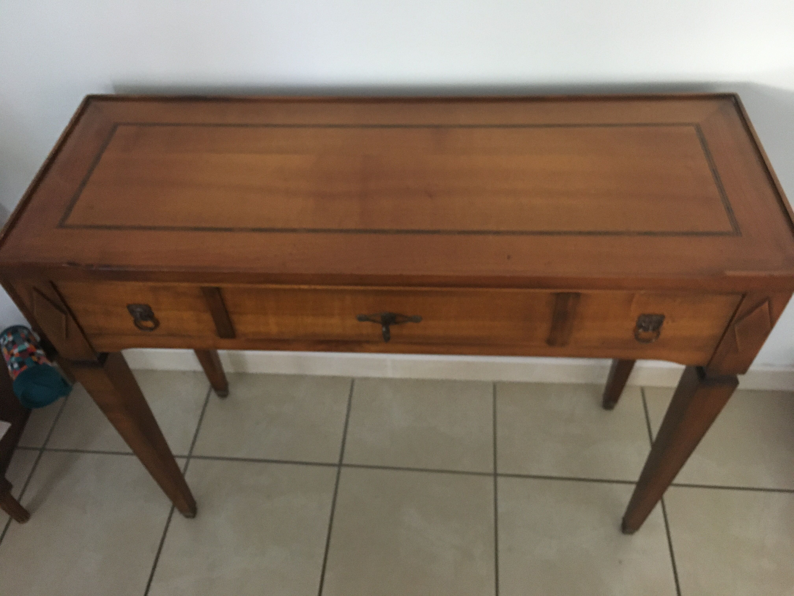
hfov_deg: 61.7
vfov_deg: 48.2
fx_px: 665
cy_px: 298
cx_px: 397
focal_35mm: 29
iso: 200
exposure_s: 1/17
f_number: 2.2
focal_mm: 4.15
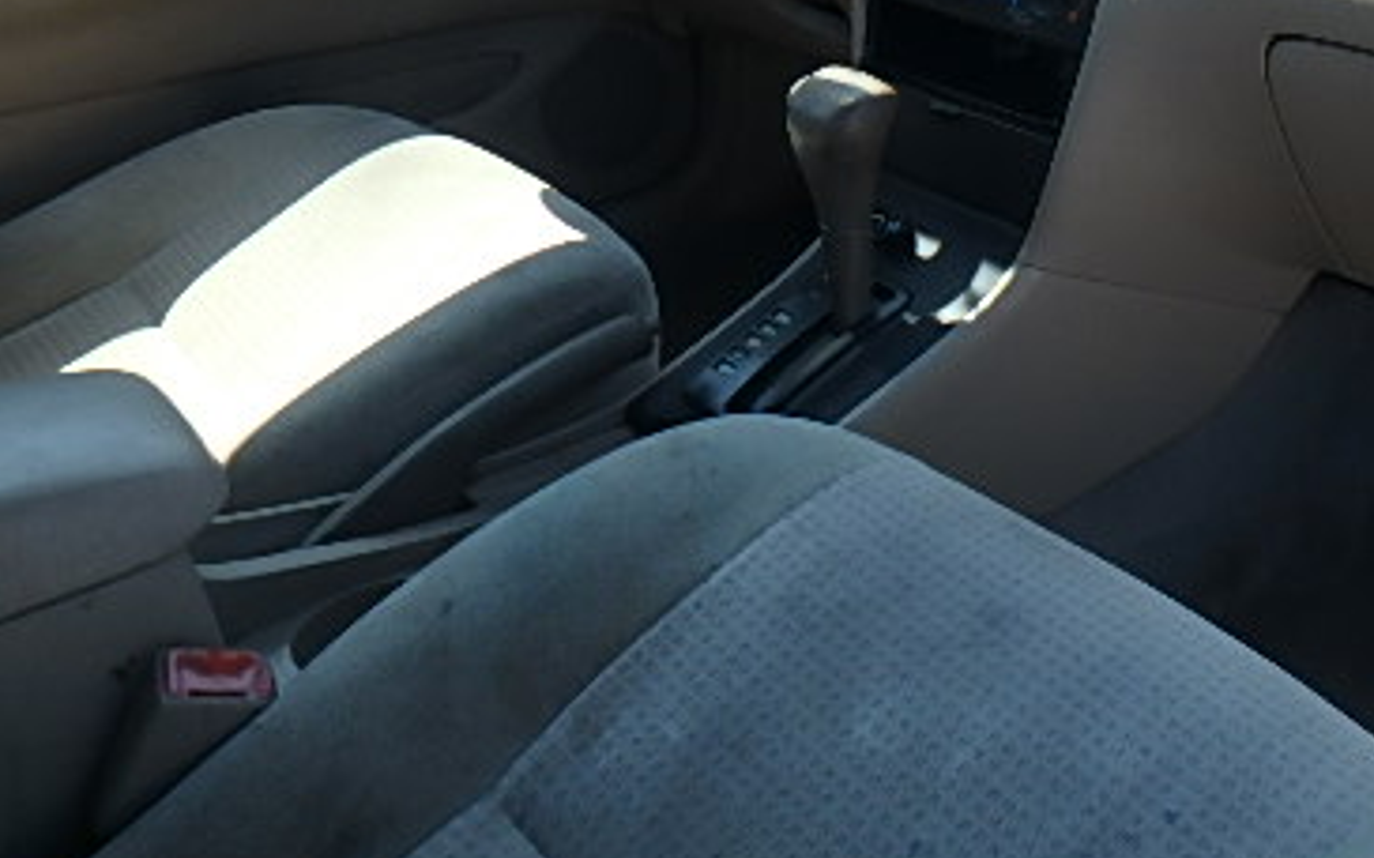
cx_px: 1141
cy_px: 102
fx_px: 1460
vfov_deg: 31.4
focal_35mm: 39
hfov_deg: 47.1
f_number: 3.5
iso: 125
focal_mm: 3.7
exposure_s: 1/320
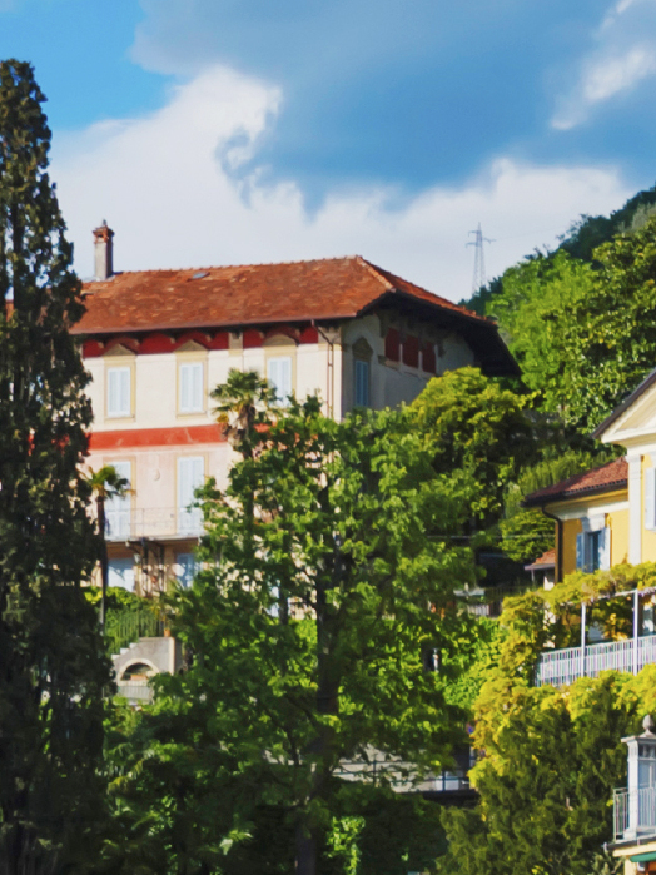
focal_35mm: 237
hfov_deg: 6.1
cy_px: 1137
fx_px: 5990
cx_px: 1340
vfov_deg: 8.2
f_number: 4
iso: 100
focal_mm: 35
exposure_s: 1/1000
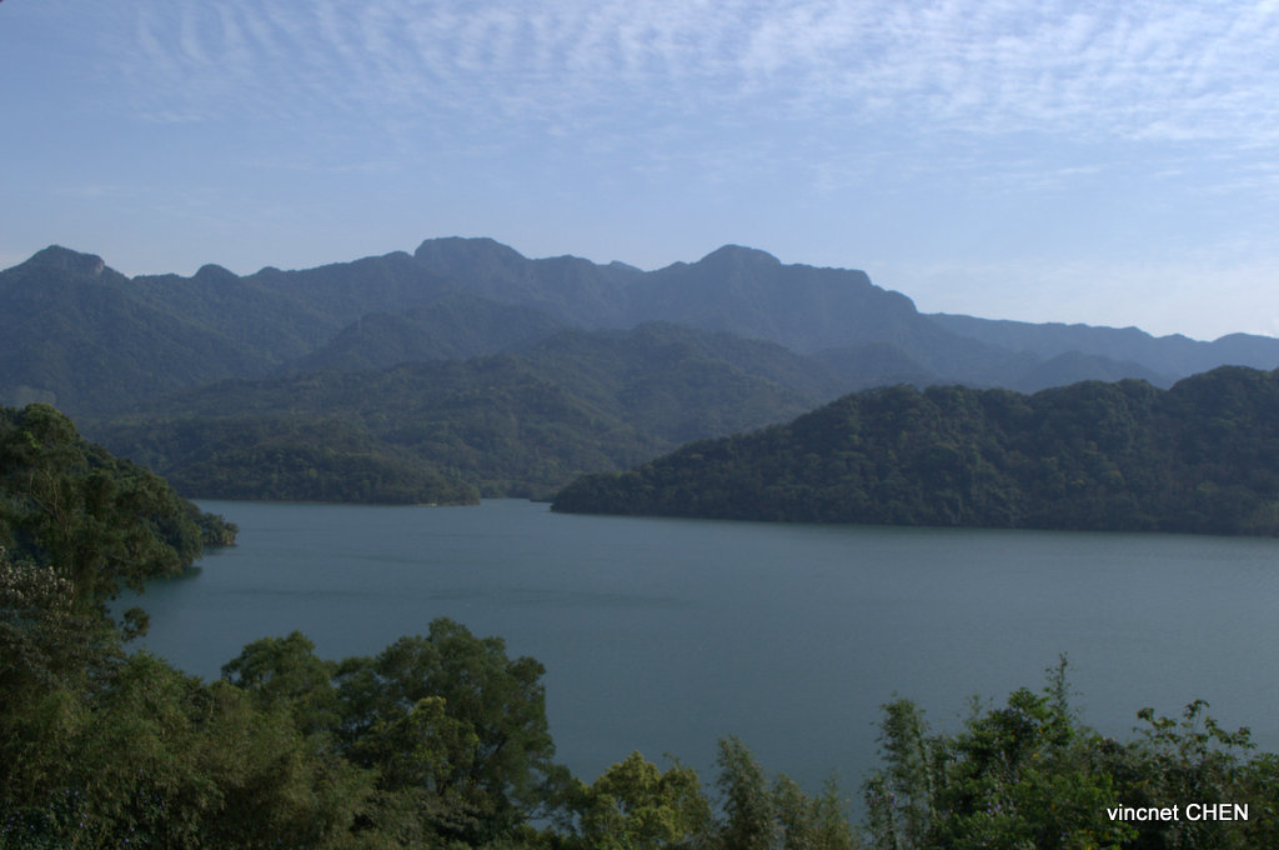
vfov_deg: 36.8
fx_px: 1277
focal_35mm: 36
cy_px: 425
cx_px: 640
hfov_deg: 53.2
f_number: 9
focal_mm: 24
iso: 220
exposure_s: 1/500
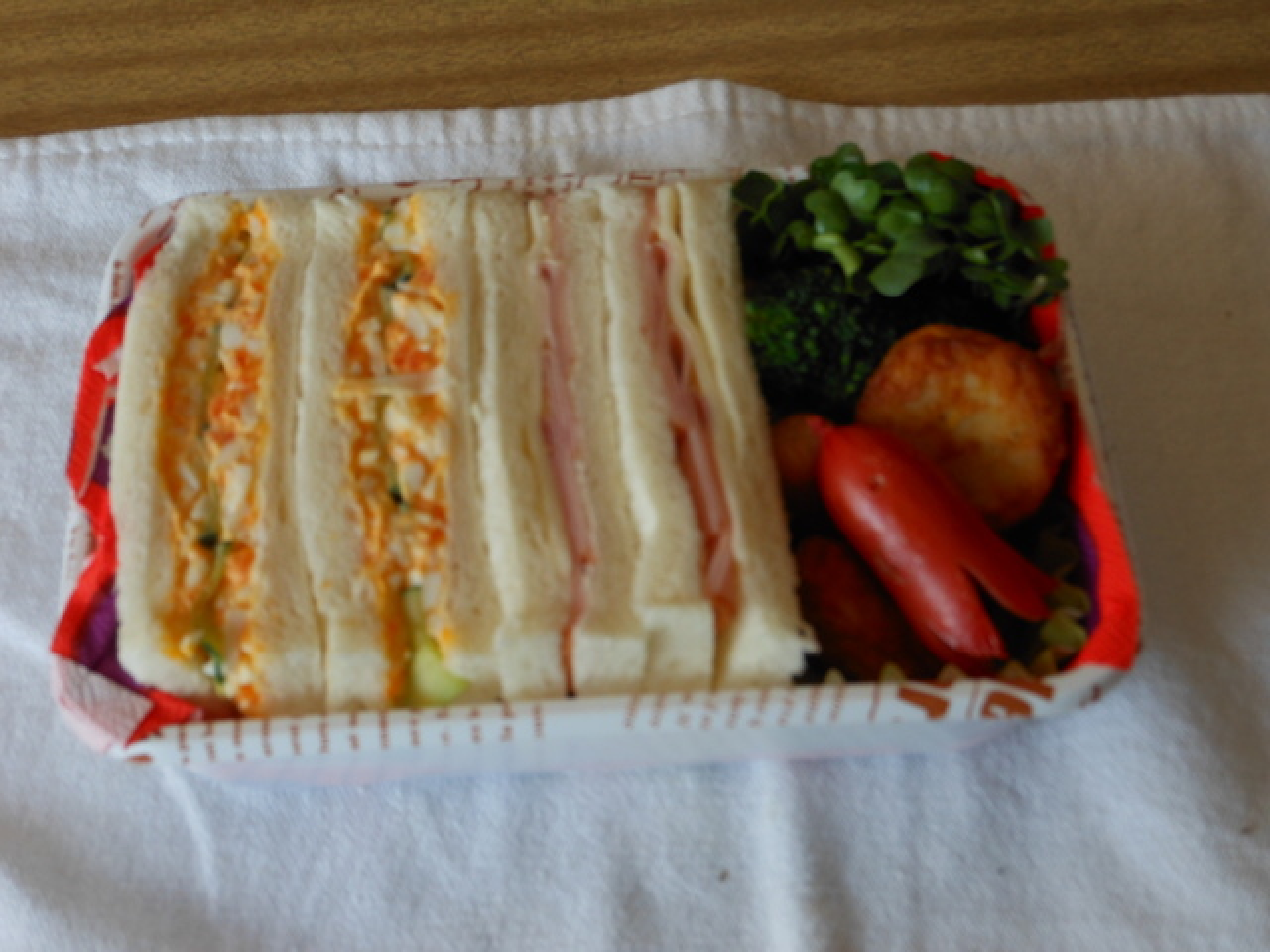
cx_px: 635
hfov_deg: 42.1
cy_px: 476
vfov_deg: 32.2
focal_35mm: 45
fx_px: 1651
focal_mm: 8.1
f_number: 4.6
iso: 80
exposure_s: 1/160
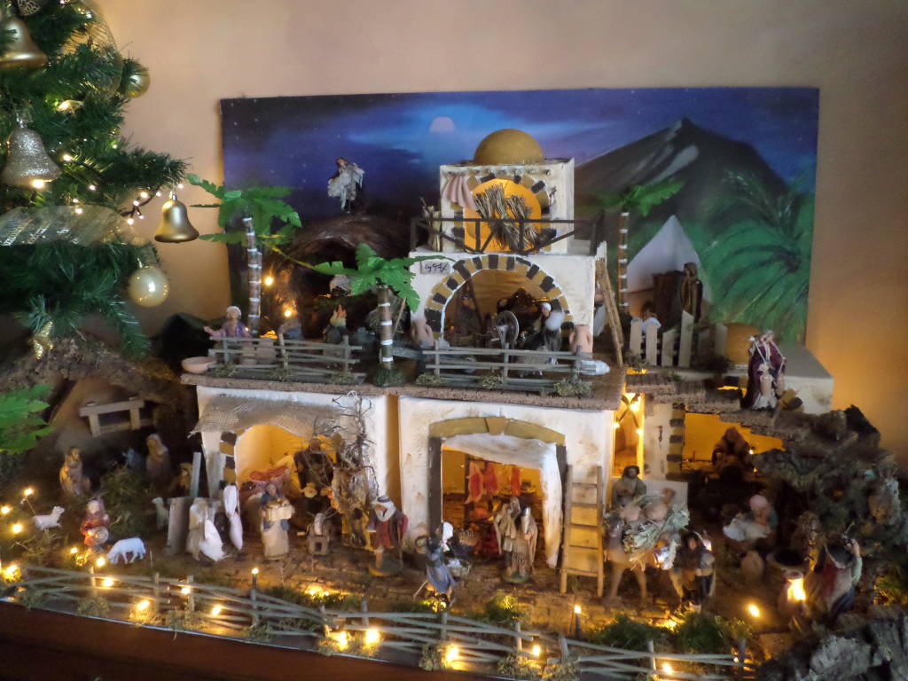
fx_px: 787
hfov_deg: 60.0
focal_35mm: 30
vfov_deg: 46.8
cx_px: 454
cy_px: 340
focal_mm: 5.5
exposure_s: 1/20
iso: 640
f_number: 2.7
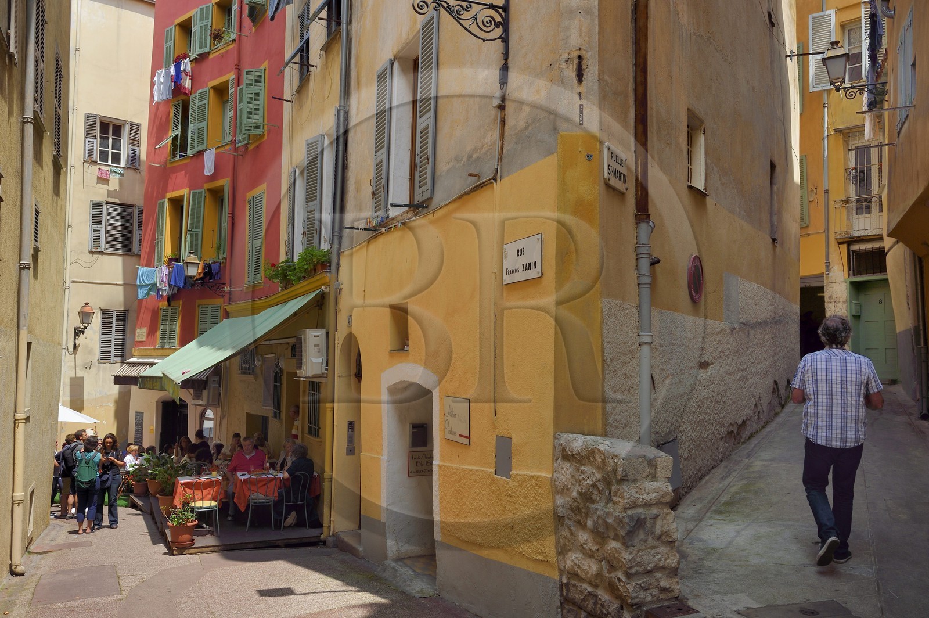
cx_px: 464
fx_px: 799
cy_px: 309
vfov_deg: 42.3
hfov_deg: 60.3
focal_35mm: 31
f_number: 16
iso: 200
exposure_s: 1/160
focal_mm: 31
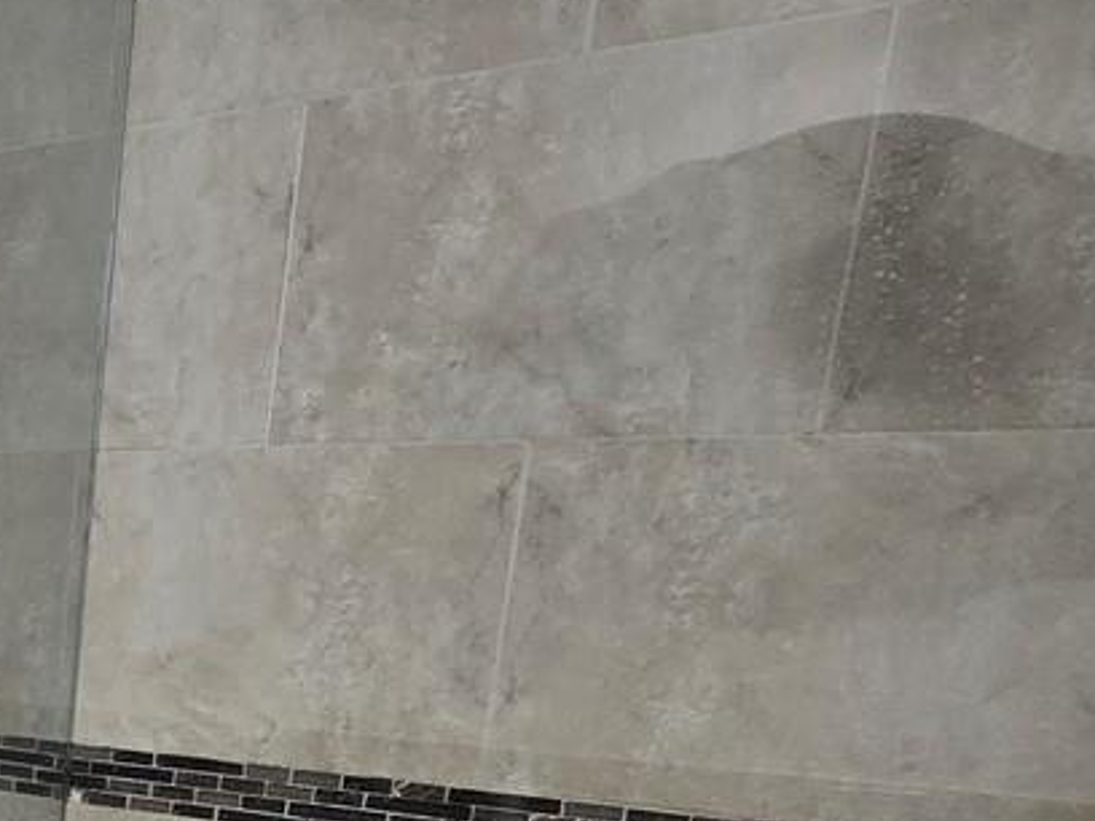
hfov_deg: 26.7
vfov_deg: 26.0
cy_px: 947
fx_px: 1613
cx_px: -556
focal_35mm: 51
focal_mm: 2.2
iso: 125
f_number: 2.2
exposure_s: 1/60
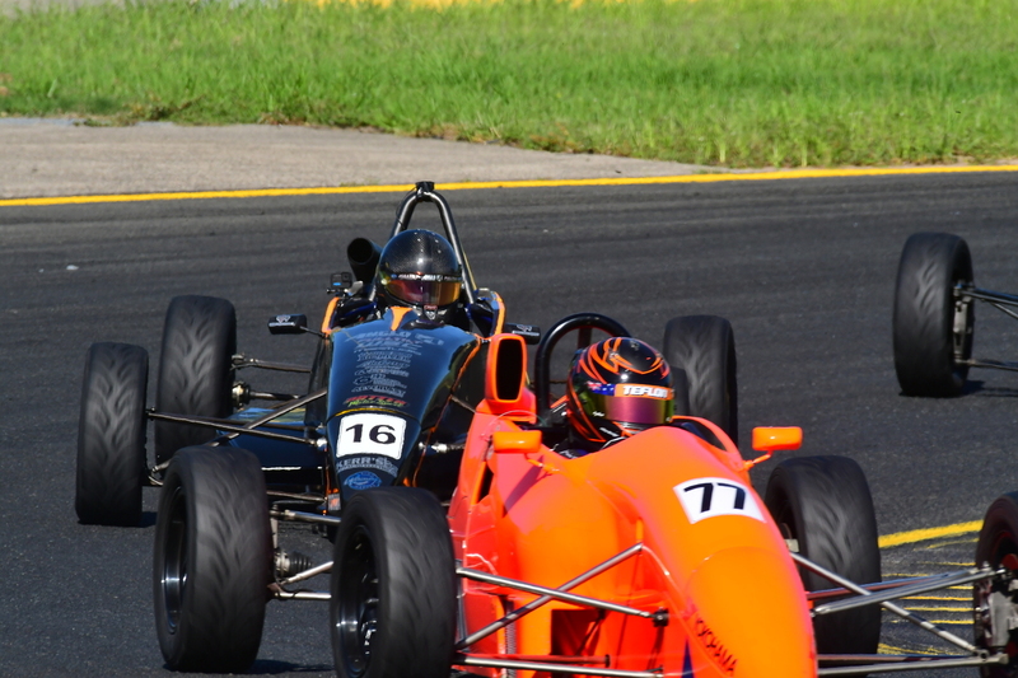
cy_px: 339
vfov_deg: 1.8
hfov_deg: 2.8
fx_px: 21203
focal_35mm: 750
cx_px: 509
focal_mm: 500
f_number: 13
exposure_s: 1/640
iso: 500
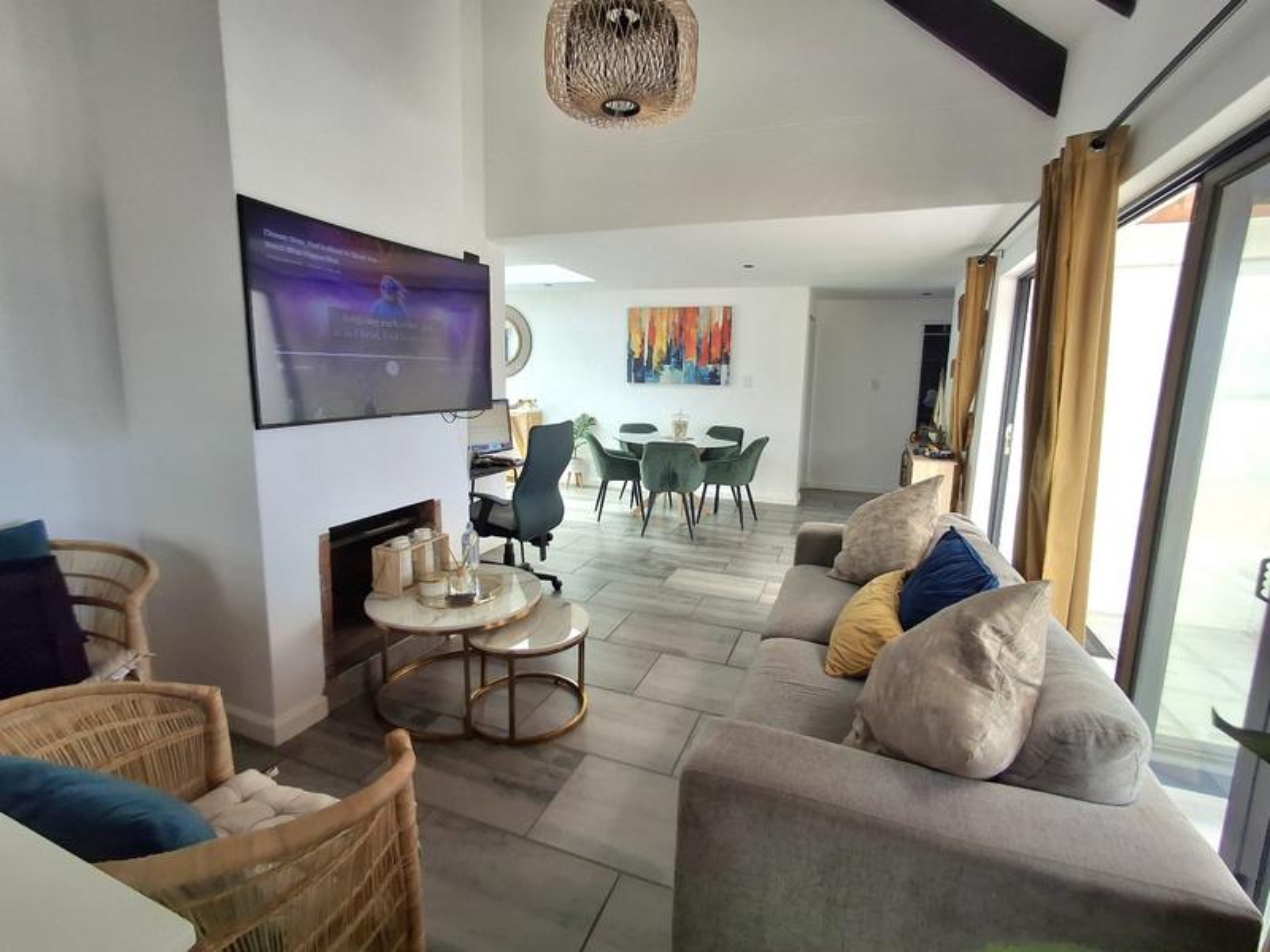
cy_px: 476
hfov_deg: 94.5
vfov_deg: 78.1
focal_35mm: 16
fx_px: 587
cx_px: 635
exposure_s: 1/141
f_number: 2.2
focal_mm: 1.64
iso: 40
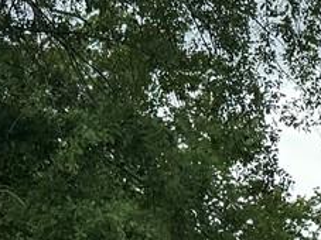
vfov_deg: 8.3
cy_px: 480
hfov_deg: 10.9
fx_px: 1566
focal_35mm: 169
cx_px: 597
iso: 80
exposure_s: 1/3597
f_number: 1.78
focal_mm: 6.76
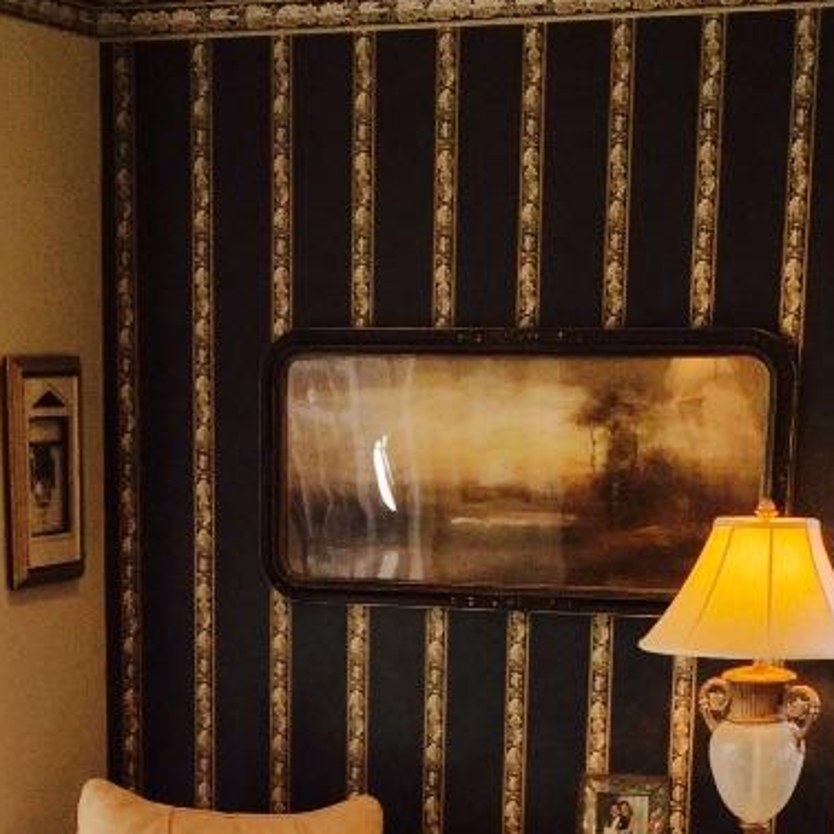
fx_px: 2671
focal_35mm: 98
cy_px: 1077
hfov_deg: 17.7
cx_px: 274
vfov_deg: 16.8
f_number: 2.2
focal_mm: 4.15
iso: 32
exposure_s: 1/42
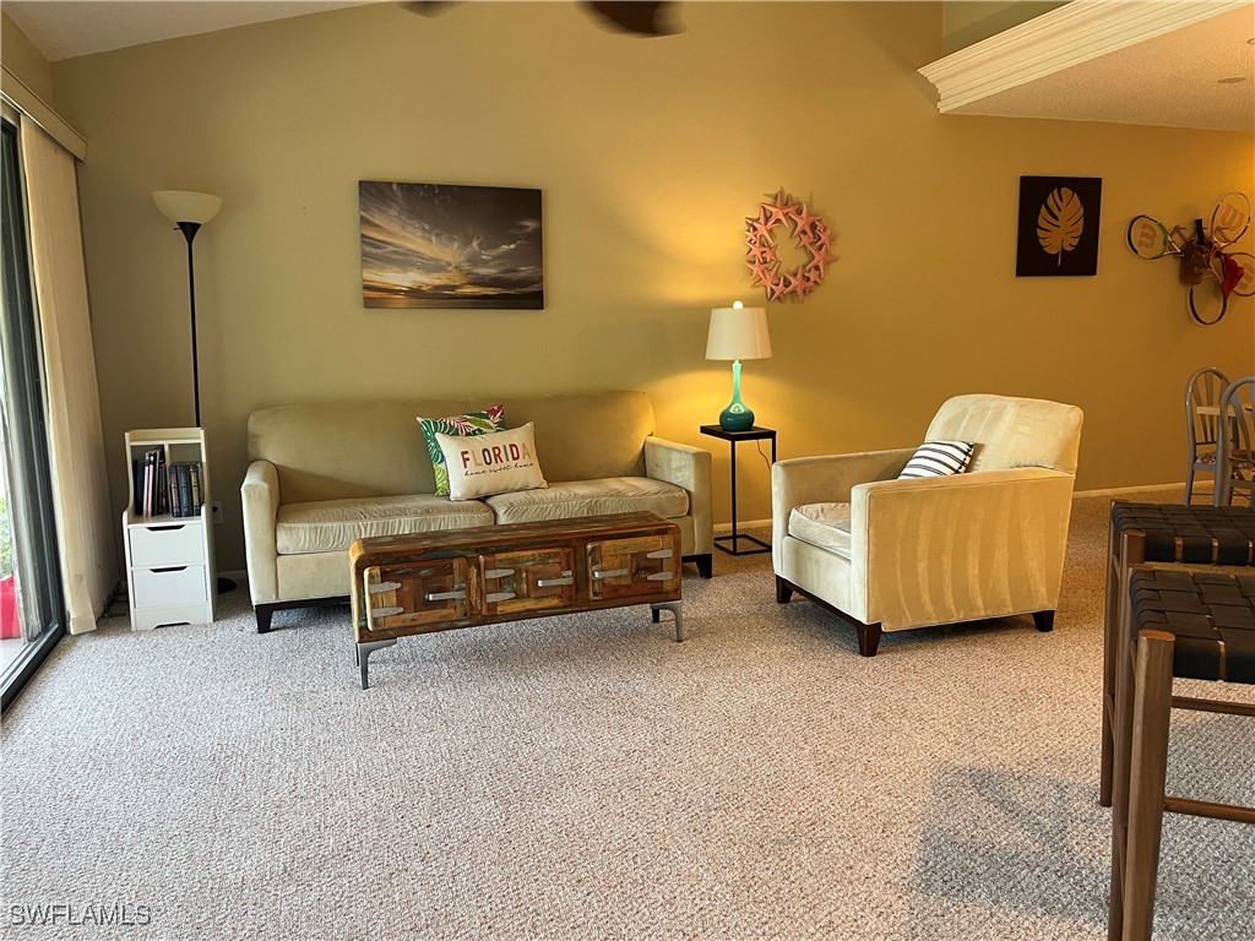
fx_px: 943
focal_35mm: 26
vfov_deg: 53.1
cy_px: 470
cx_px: 628
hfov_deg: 67.3
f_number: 1.6
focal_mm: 5.1
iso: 100
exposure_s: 1/60
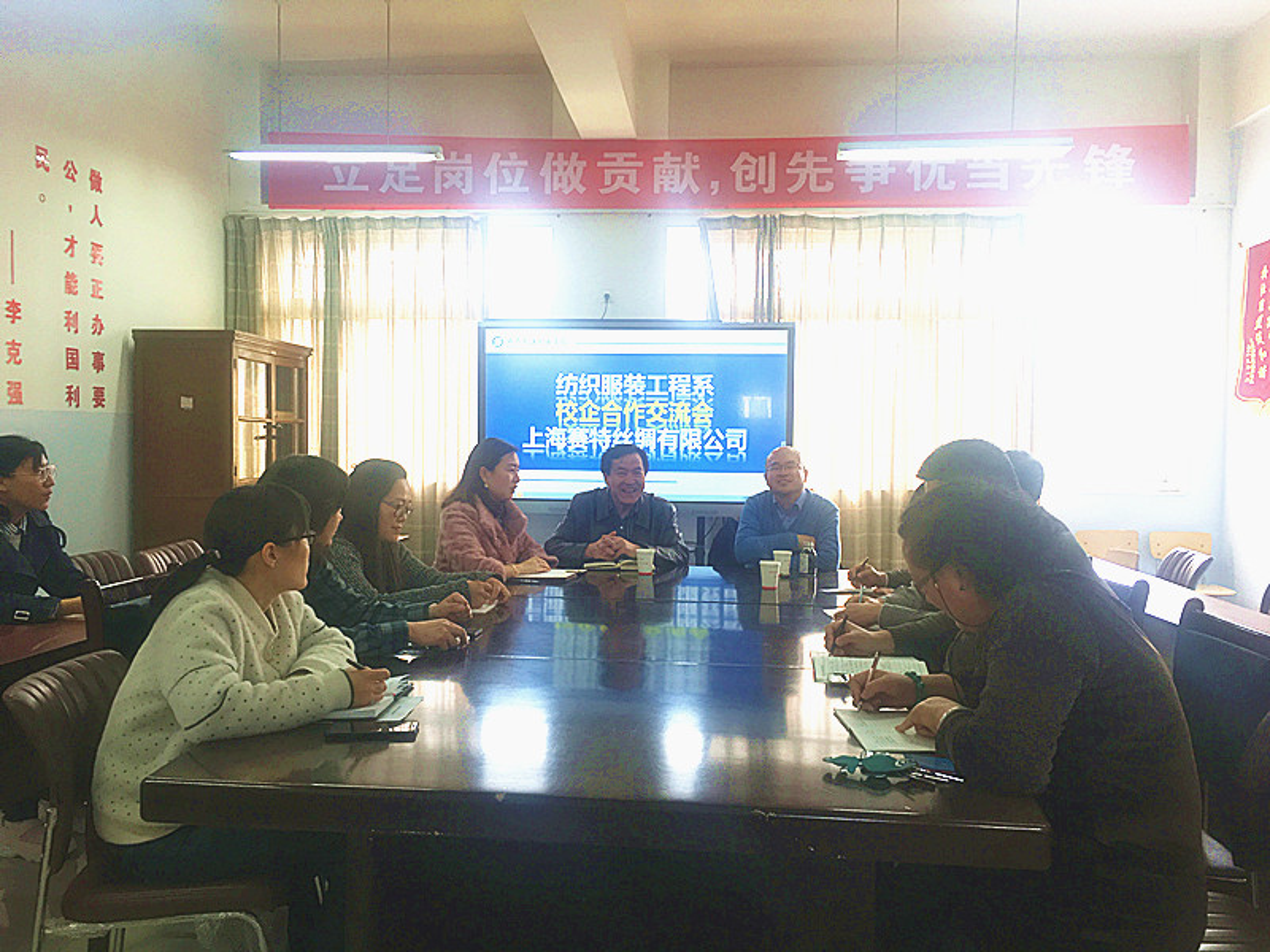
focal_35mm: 29
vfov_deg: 48.2
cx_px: 635
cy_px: 476
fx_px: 1064
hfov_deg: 61.7
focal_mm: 4.15
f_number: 2.2
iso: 40
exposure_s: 1/100
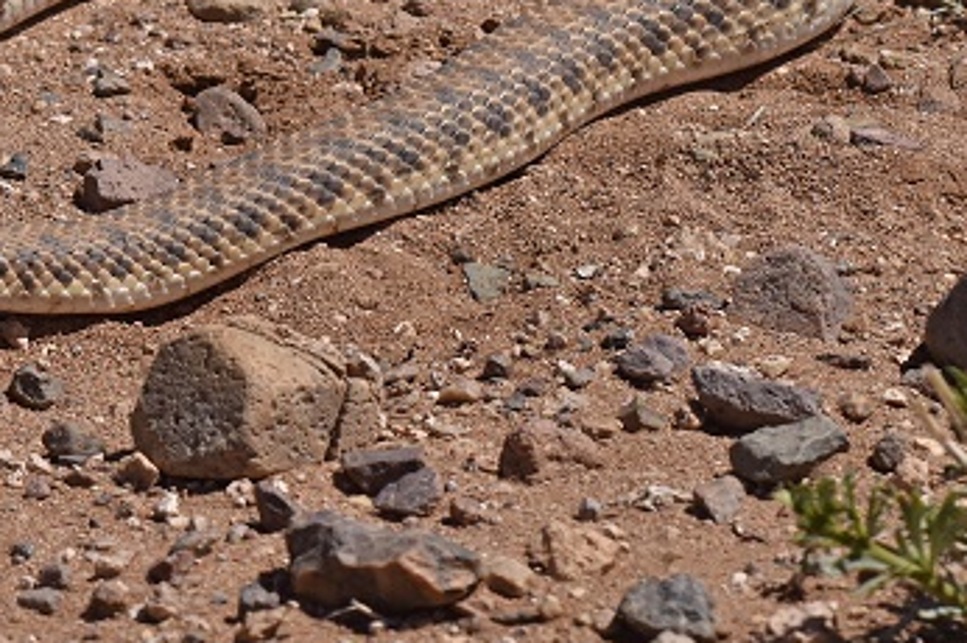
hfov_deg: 4.4
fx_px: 12425
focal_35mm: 463
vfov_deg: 3.0
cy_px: 105
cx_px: -101
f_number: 10
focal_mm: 200
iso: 200
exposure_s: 1/2000
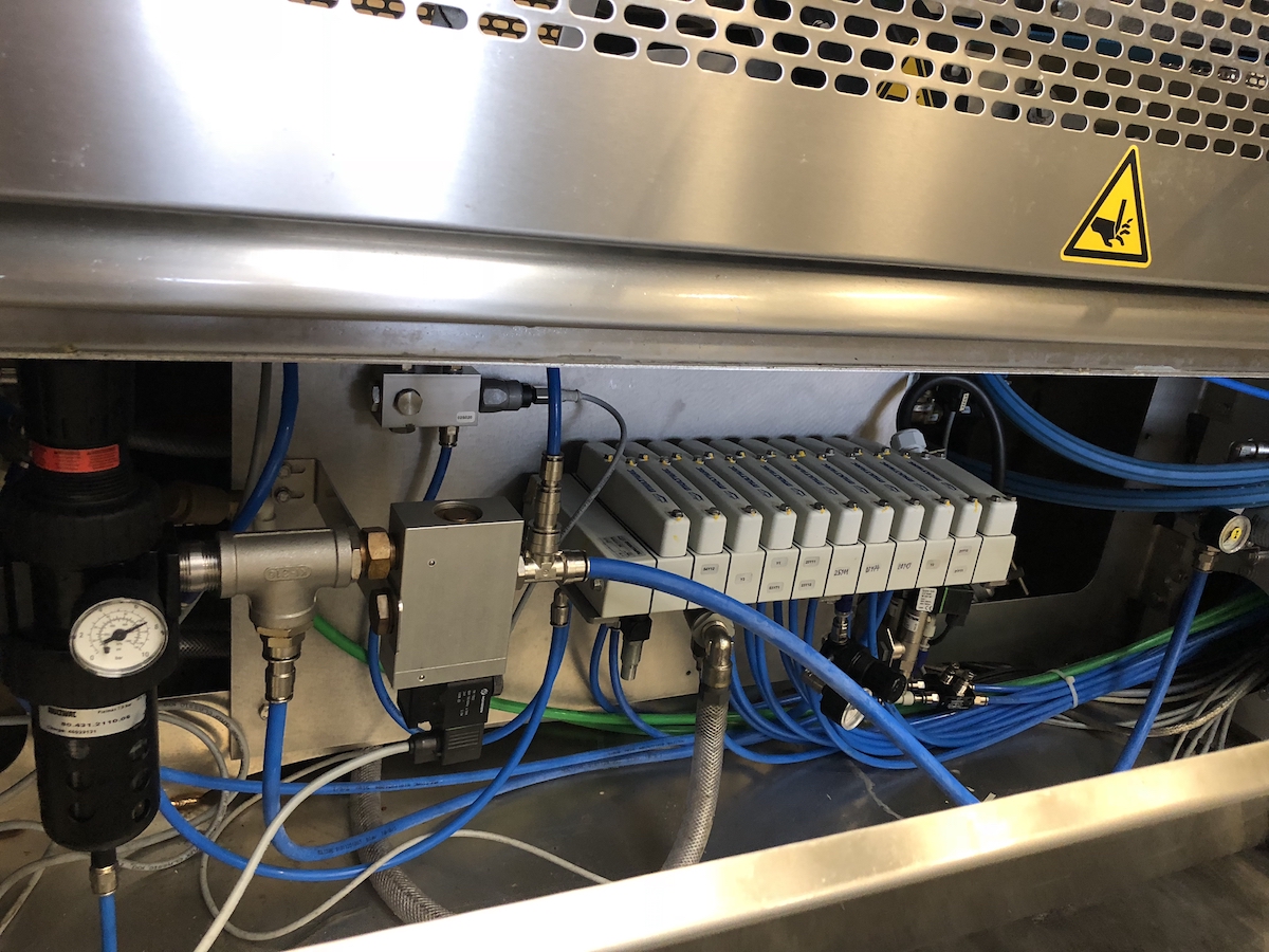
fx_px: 1026
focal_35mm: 28
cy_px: 476
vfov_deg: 49.7
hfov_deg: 63.4
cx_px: 634
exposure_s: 1/11
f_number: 1.8
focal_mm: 3.99
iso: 100
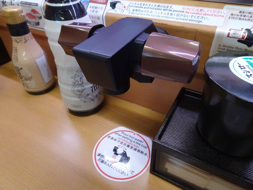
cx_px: 126
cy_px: 95
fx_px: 175
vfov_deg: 56.8
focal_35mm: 24
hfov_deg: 71.6
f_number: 3.5
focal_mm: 4.25
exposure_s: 1/320
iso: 2000
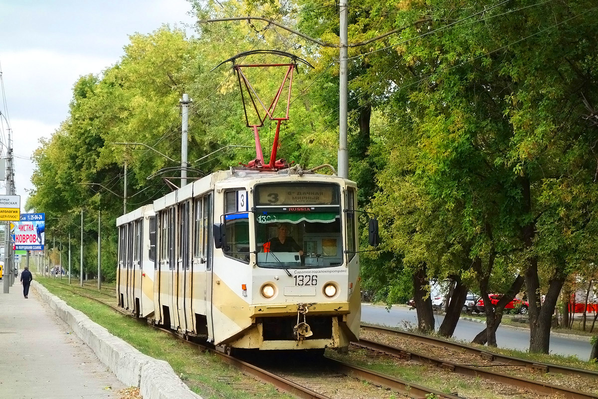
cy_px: 200
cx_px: 299
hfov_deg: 20.4
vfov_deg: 13.7
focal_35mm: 100
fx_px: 1661
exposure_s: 1/500
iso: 400
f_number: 4.9
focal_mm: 37.1
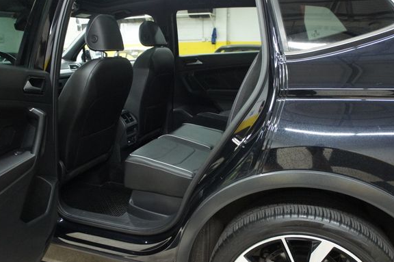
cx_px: 187
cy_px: 133
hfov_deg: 61.9
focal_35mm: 30
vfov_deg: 43.5
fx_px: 328
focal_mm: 18
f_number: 3.5
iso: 1600
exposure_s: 1/30
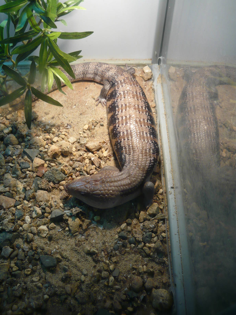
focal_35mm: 33
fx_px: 300
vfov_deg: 55.4
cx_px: 118
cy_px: 158
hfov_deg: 42.9
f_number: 2.8
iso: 125
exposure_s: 1/30
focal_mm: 5.5
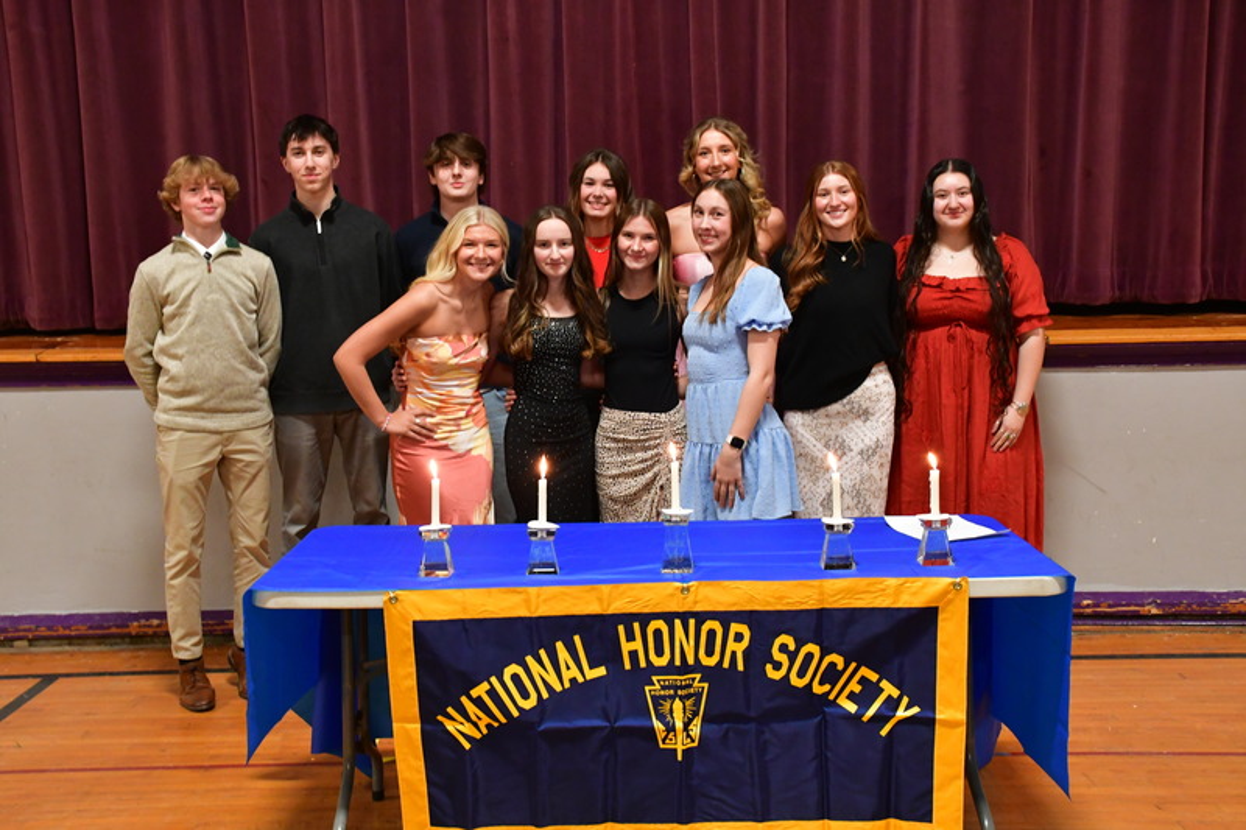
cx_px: 623
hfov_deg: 48.5
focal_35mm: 40
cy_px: 415
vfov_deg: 33.4
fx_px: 1384
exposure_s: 1/25
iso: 3200
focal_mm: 27
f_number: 7.1
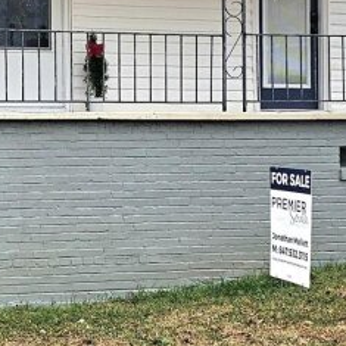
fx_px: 1176
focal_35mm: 104
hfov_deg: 16.4
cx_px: 12
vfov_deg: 16.7
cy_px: 137
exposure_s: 1/182
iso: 80
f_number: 1.7
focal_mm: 6.3
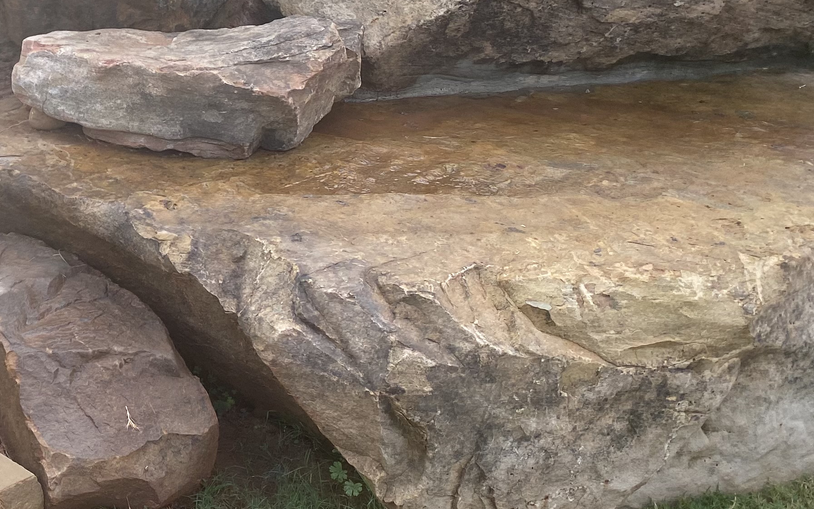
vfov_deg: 20.8
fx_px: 1375
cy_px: 153
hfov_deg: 29.7
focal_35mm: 62
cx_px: -80
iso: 32
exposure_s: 1/357
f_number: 1.8
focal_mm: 4.25
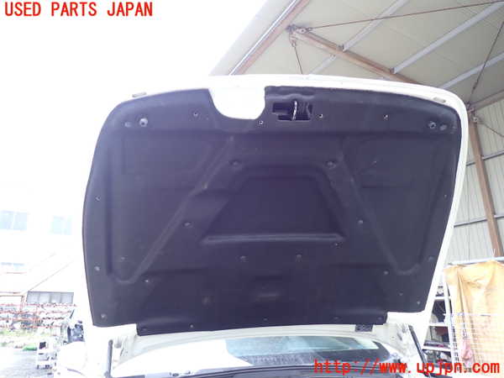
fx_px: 364
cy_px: 189
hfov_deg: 69.4
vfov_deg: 54.9
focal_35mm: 25
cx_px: 252
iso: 100
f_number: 2
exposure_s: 1/100
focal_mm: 4.5
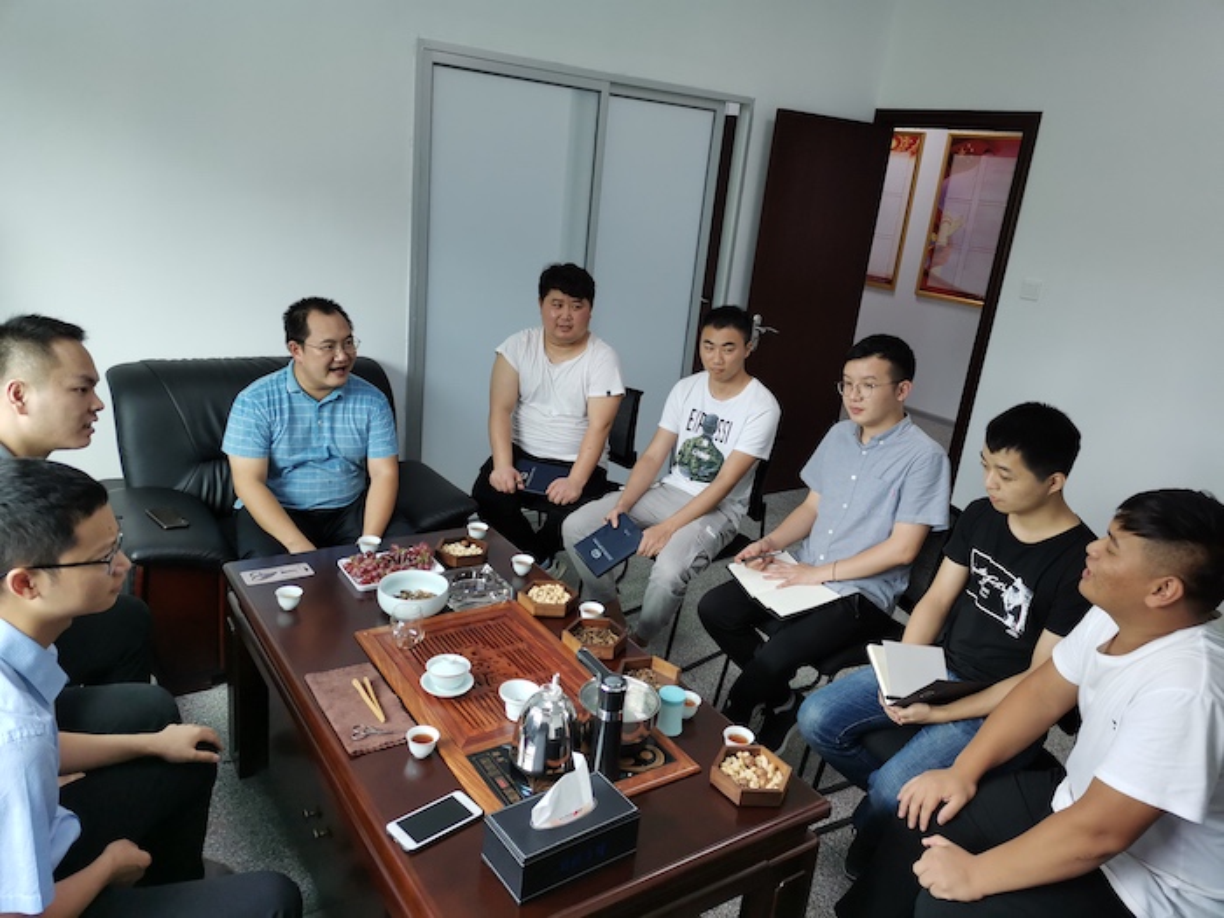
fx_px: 919
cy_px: 459
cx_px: 612
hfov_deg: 67.3
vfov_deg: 53.1
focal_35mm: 26
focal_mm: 4.75
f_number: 1.8
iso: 100
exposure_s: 1/100
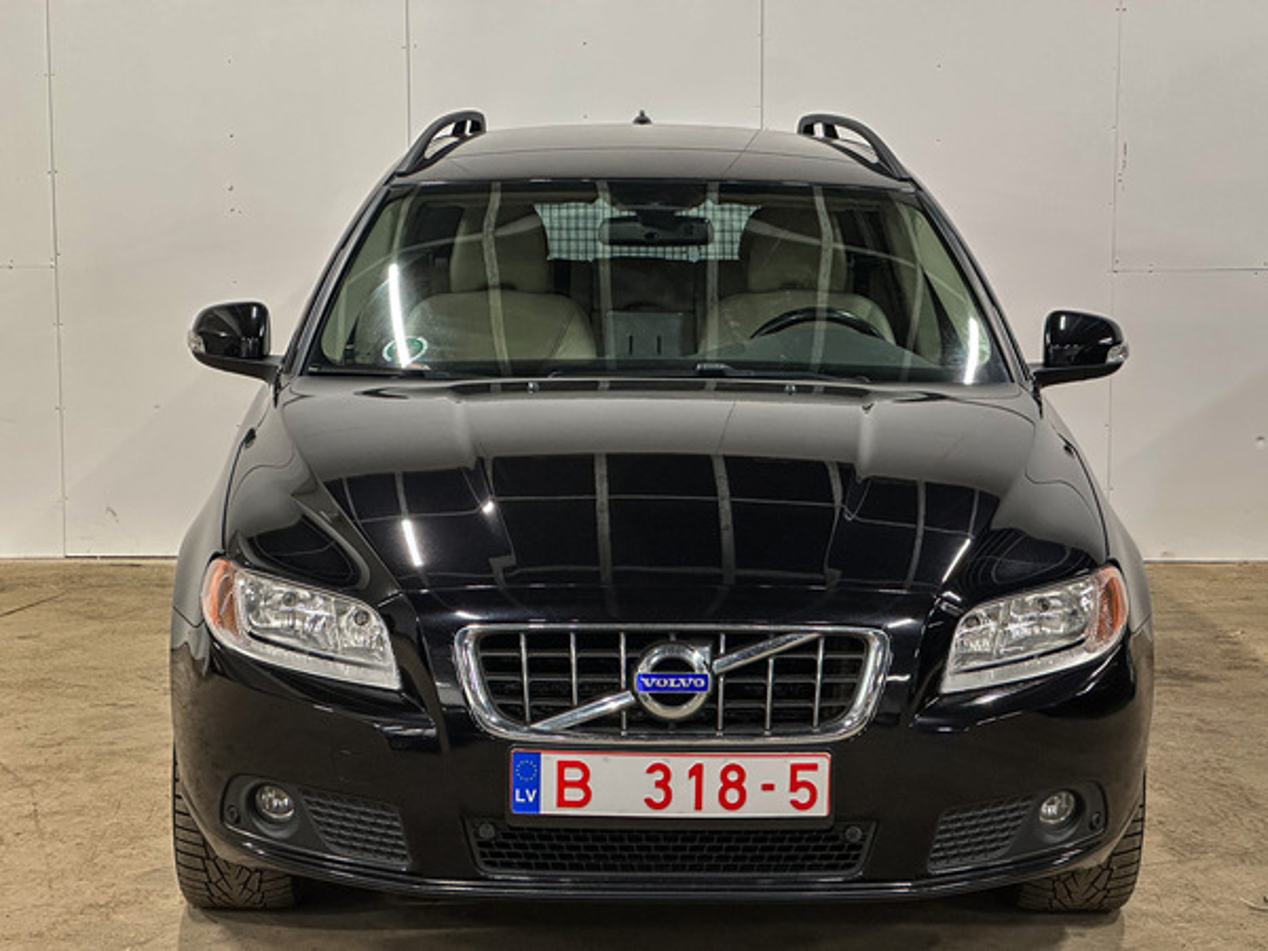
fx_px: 2821
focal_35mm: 77
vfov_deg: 19.1
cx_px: 634
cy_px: 476
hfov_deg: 25.3
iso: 500
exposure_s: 1/50
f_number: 2.8
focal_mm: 9
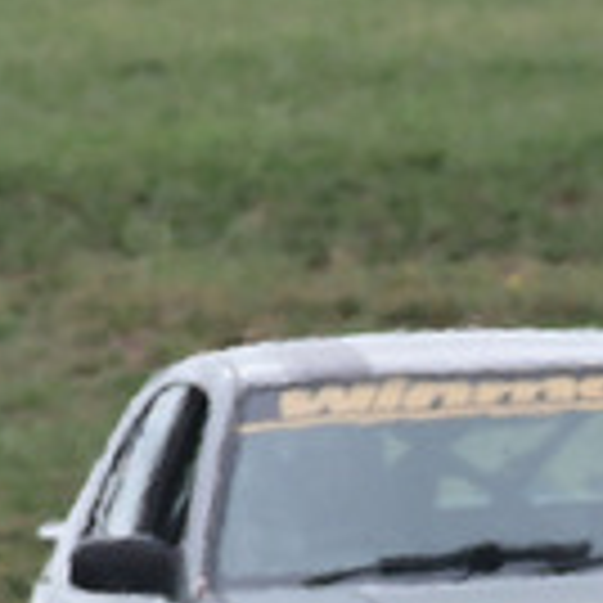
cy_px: 576
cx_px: 828
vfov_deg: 0.5
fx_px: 69156
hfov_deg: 0.5
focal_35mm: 3509
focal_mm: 460
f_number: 10
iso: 500
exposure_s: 1/640
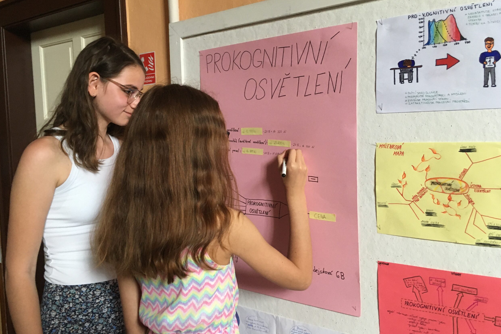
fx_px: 431
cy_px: 155
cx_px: 248
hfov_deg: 60.3
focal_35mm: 31
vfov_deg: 42.3
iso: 160
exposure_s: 1/33
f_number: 2.2
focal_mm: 4.15
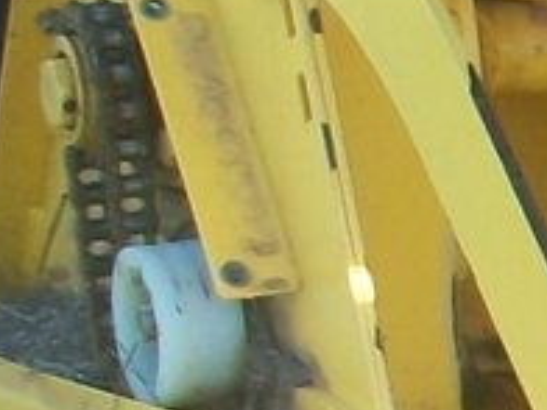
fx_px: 4156
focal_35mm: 263
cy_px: 520
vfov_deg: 5.6
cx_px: 1721
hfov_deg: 6.7
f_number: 2.8
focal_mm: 5.7
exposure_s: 1/200
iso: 80
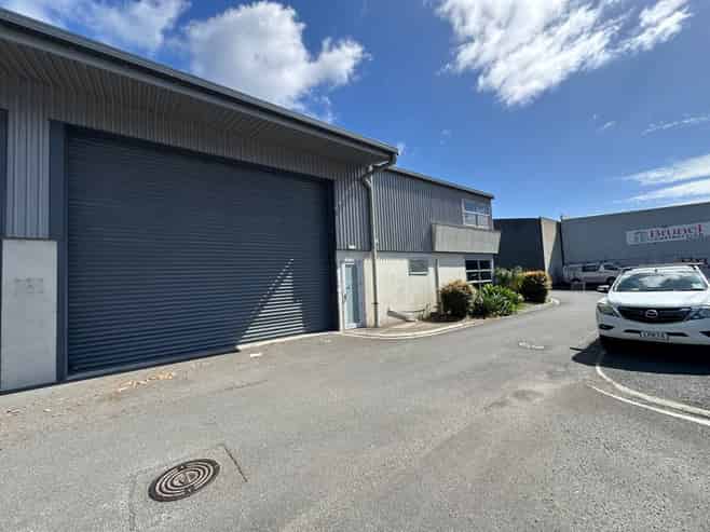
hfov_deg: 102.1
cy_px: 266
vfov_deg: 85.6
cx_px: 355
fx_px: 287
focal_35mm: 14
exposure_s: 1/1350
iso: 50
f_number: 2.2
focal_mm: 2.22
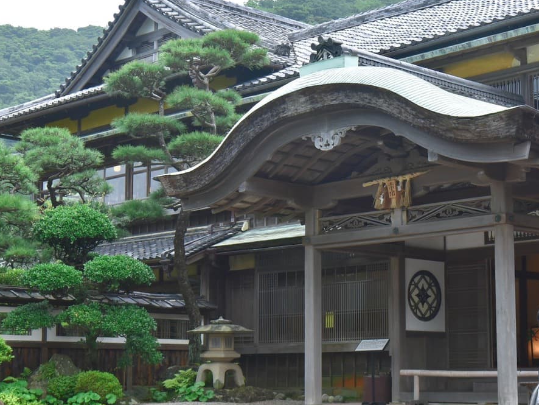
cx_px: 351
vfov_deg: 19.6
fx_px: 1168
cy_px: 192
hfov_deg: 25.9
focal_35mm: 75
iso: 2000
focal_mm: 48
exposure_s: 1/250
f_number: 13
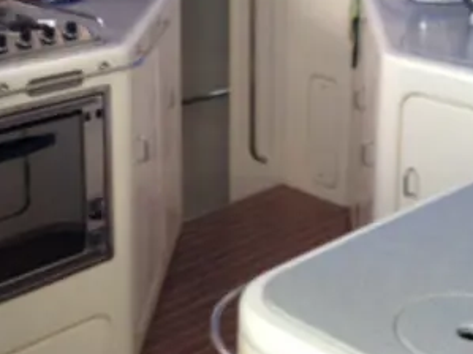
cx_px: 234
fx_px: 1024
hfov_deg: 26.0
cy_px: 40
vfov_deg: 19.3
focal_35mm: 75
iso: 80
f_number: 2.4
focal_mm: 4.28
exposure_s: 1/20
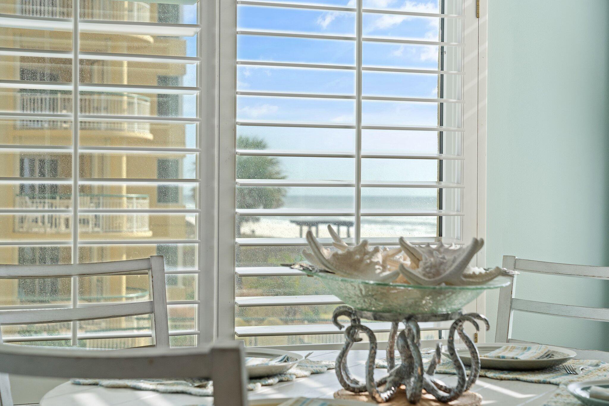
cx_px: 304
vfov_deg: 19.5
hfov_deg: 28.8
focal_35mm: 70
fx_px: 1184
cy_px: 203
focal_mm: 70
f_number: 8
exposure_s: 1/250
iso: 500
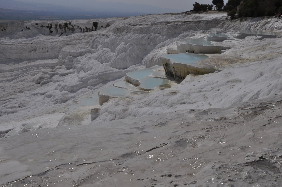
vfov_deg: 35.4
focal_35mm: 38
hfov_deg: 51.3
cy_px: 94
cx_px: 141
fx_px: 293
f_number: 14
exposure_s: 1/200
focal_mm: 25
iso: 200
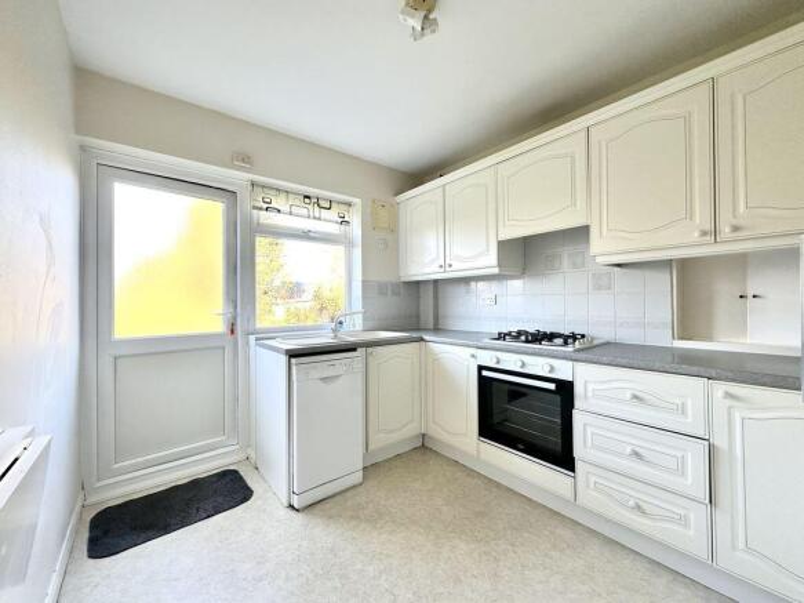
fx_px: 325
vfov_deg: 85.7
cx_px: 402
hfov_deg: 102.1
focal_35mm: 14
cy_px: 302
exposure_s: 1/99
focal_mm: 2.22
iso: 100
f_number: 2.2
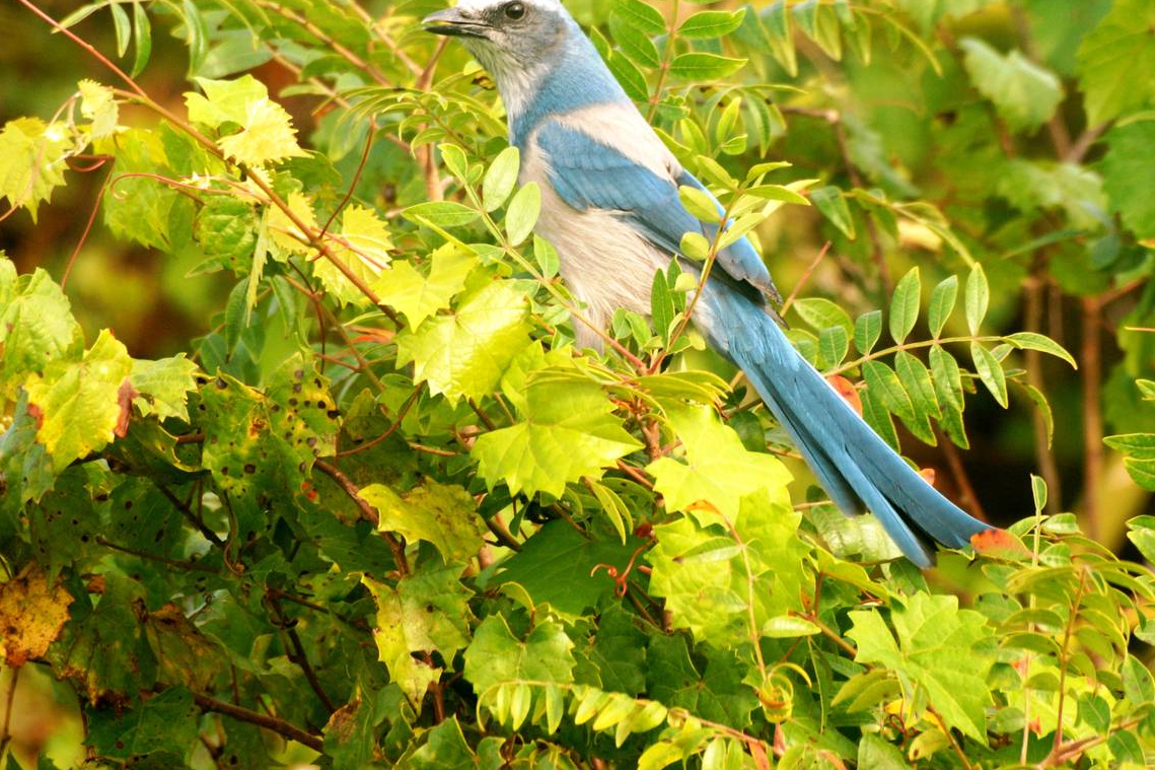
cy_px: 230
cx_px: 650
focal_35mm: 633
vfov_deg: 2.2
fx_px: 20304
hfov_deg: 3.3
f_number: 9
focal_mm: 300
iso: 400
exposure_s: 1/160
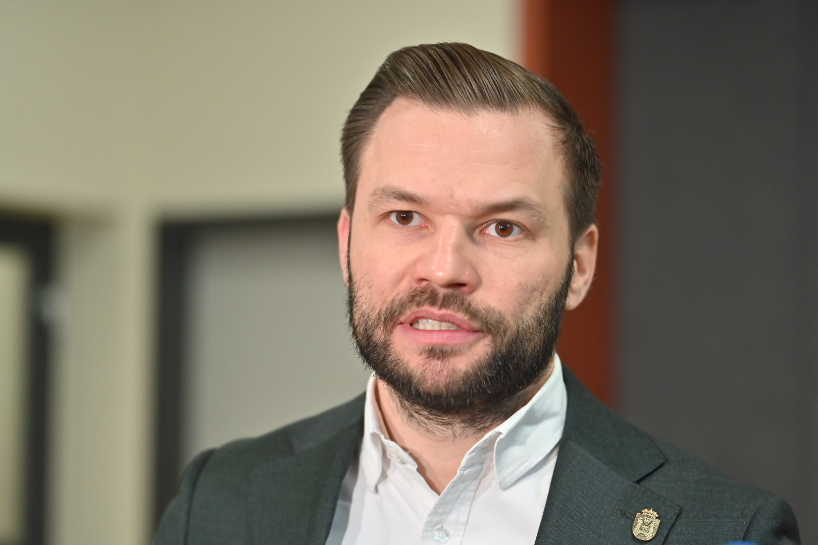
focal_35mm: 93
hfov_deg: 21.9
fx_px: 2113
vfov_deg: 14.7
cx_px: 409
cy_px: 272
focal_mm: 93
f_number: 2.8
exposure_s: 1/400
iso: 1250
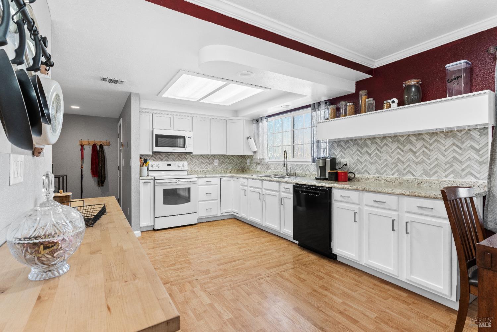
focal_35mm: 17
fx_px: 235
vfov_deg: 70.4
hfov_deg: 93.3
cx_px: 248
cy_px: 166
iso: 400
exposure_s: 1/5
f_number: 9
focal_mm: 17
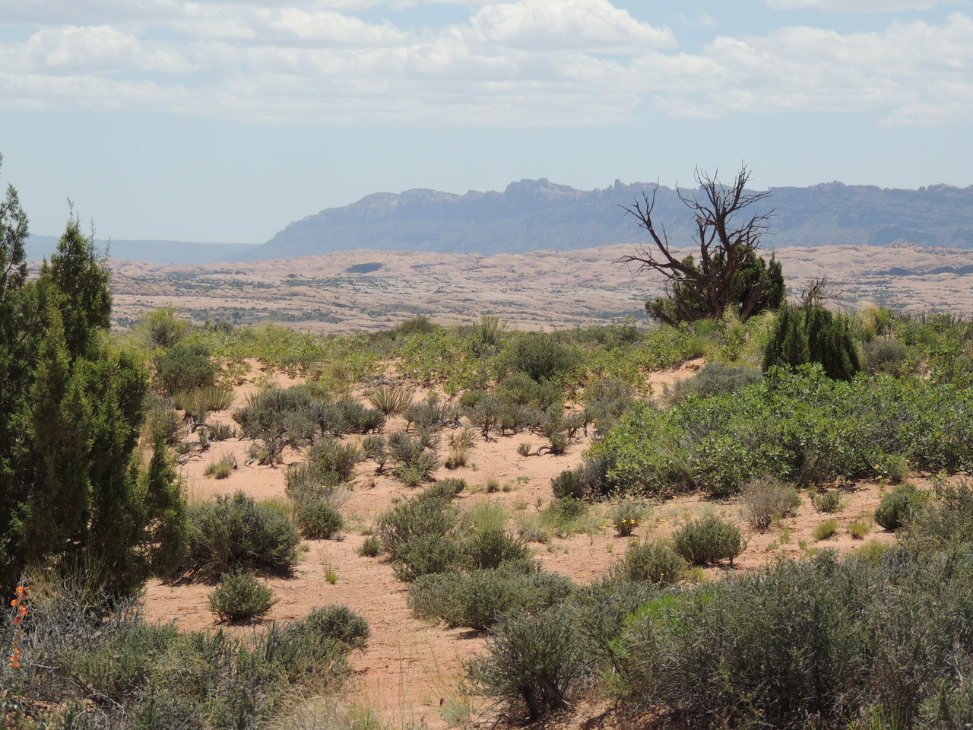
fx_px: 4076
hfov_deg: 13.6
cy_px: 365
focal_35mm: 145
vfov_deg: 10.2
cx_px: 486
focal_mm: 25.8
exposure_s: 1/800
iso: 100
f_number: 4.4
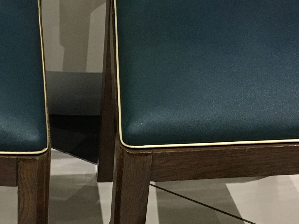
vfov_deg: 15.3
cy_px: 38
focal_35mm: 96
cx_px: 73
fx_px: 829
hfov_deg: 20.3
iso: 200
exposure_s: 1/25
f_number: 2.2
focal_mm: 4.15
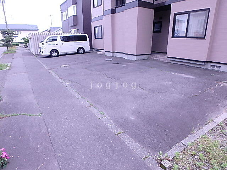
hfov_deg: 79.0
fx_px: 138
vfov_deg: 63.4
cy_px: 85
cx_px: 114
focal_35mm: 21
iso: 125
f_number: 3.5
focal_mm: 3.7
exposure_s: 1/250
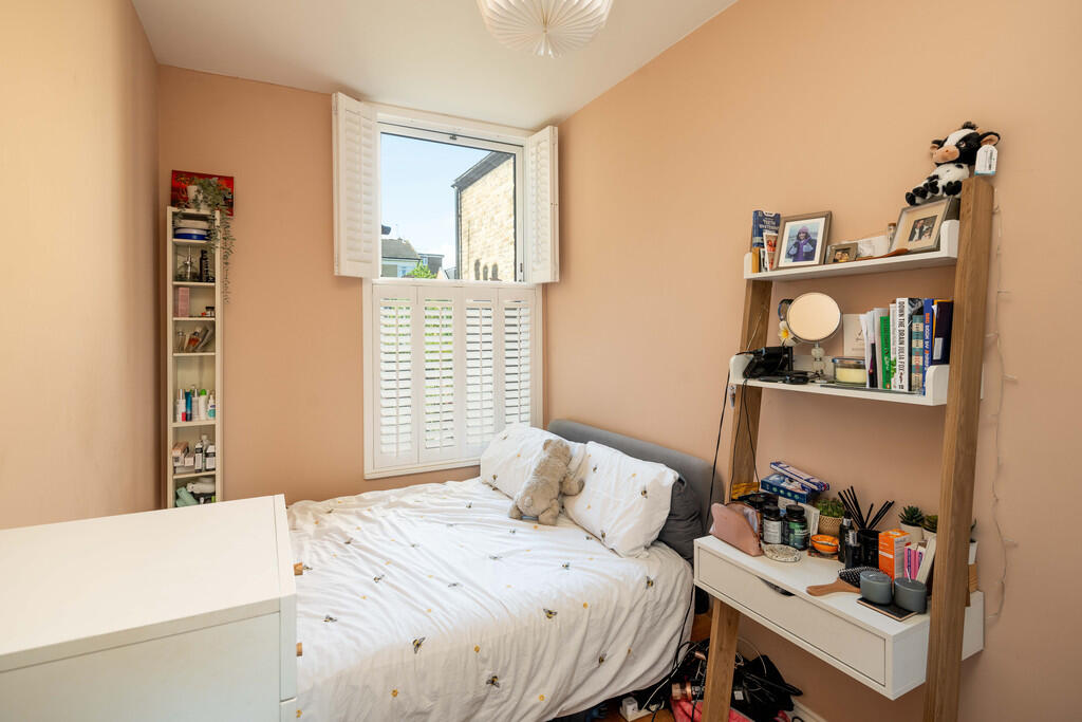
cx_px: 541
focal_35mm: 17
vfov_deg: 70.5
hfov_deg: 93.3
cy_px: 361
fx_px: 511
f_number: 7.1
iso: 250
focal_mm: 17
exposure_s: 1/8
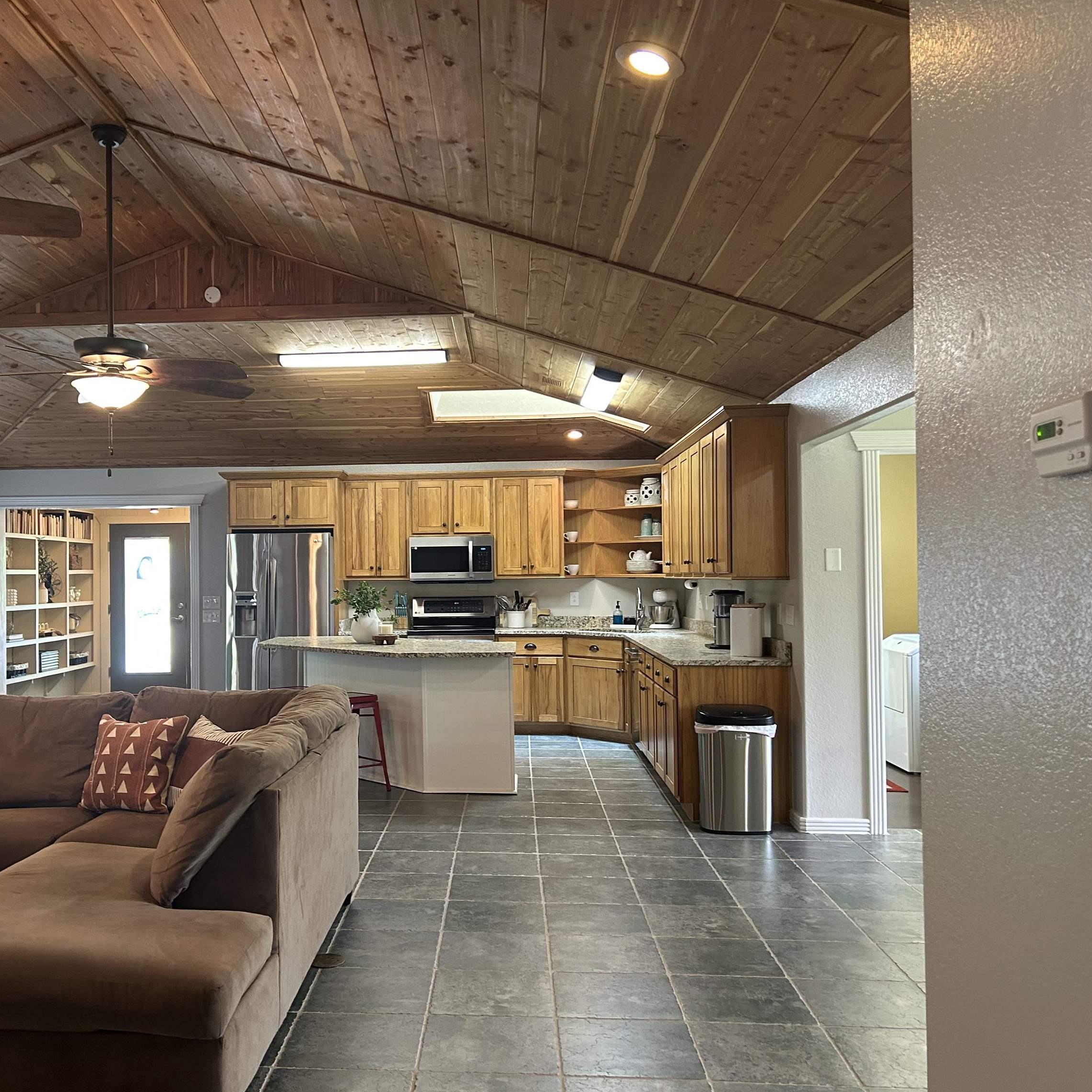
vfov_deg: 52.5
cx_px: 399
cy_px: 549
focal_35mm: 31
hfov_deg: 51.9
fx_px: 1106
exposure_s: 1/60
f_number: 1.5
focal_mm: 5.7
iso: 200
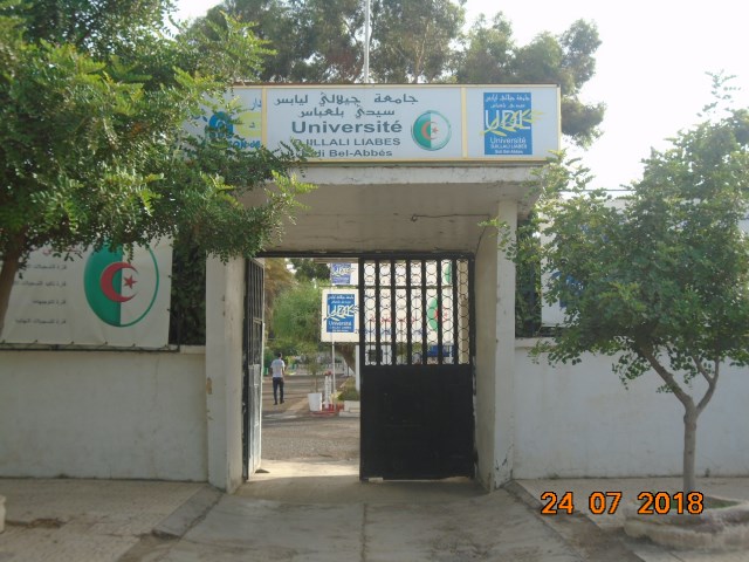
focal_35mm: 49
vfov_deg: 29.7
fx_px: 1060
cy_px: 281
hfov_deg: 38.9
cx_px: 374
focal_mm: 8.7
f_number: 4.5
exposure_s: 1/200
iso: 100
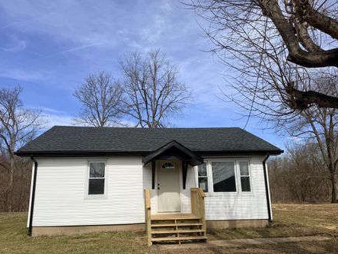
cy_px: 134
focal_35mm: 27
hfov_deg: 65.3
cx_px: 168
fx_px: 264
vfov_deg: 51.3
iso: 80
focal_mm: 6.76
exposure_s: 1/6711
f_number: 1.78
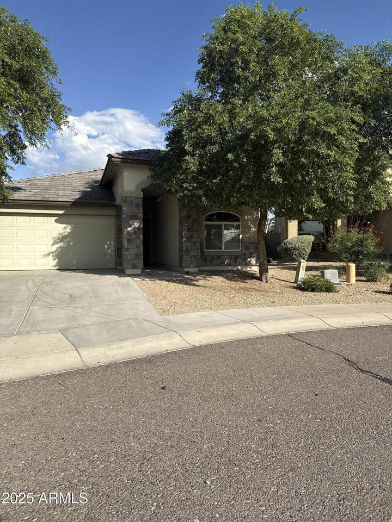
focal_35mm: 24
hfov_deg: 56.8
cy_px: 261
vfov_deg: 71.6
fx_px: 362
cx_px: 196
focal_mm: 6.76
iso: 80
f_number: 1.78
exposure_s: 1/5319
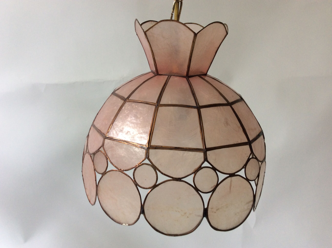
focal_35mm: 32
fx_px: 306
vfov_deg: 44.1
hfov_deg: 56.9
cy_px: 124
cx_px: 166
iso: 50
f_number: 2.4
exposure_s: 1/25
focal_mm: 3.3
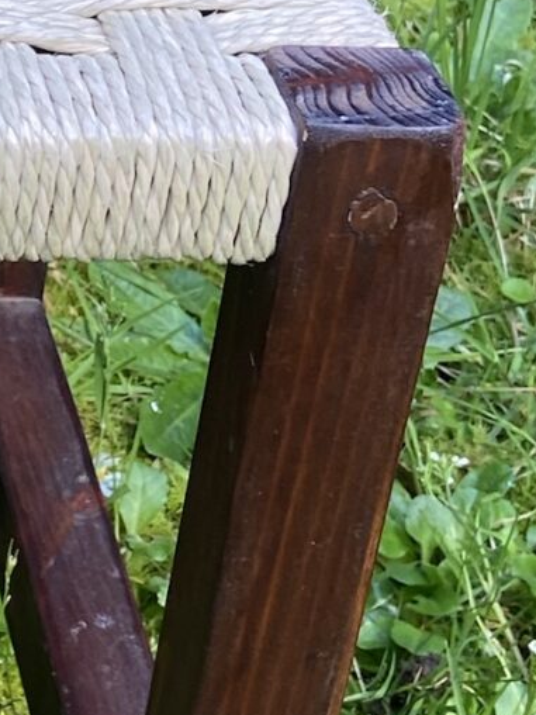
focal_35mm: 131
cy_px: 83
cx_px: -405
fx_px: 2705
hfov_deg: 10.7
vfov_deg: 14.9
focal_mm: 4.25
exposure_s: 1/121
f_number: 1.8
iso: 64
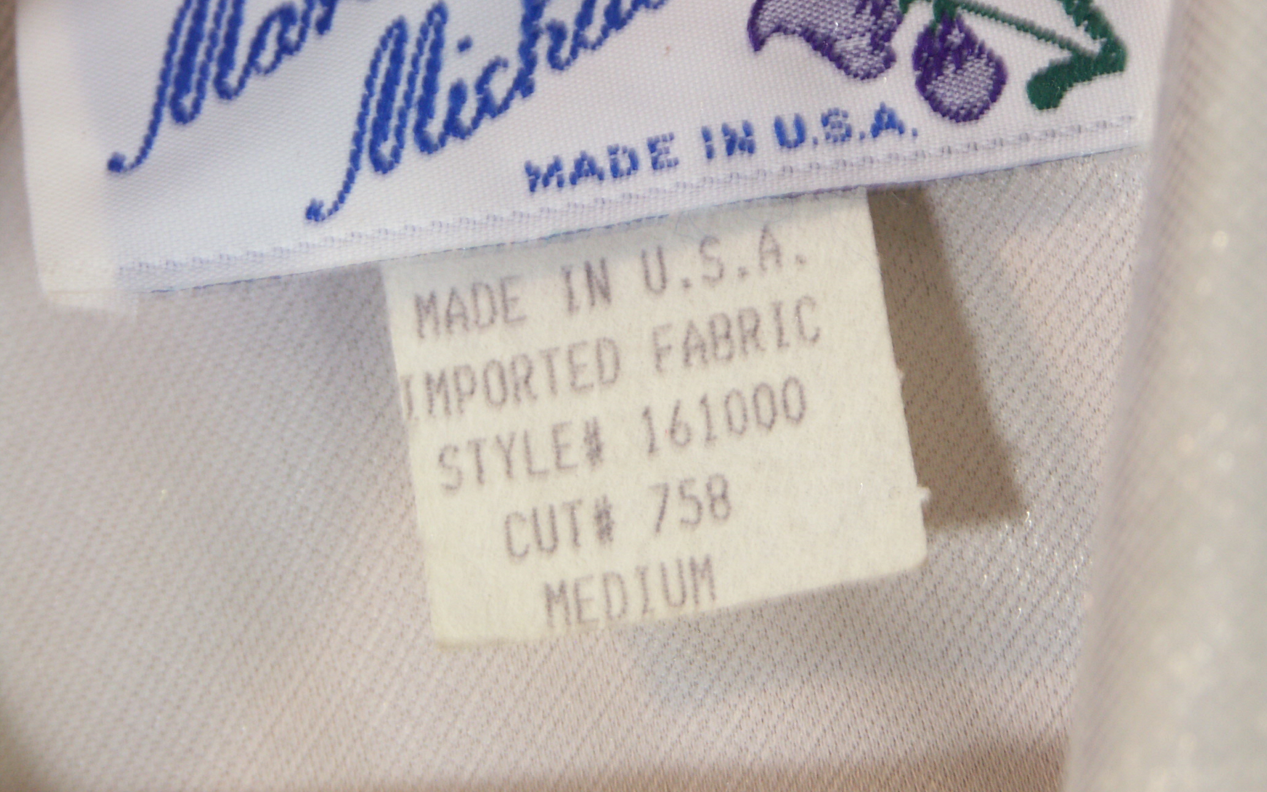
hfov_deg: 9.8
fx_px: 7355
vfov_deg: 6.2
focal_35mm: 213
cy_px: 327
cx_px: 632
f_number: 7.1
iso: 100
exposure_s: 1/6
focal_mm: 50.8
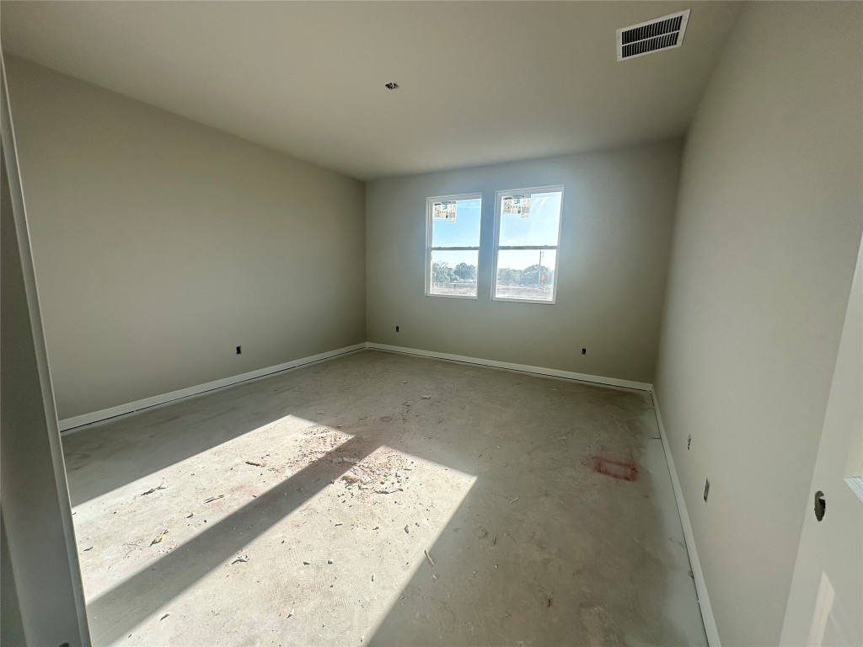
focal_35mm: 14
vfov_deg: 85.7
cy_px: 324
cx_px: 432
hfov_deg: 102.1
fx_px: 349
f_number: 2.2
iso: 40
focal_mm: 2.22
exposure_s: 1/437
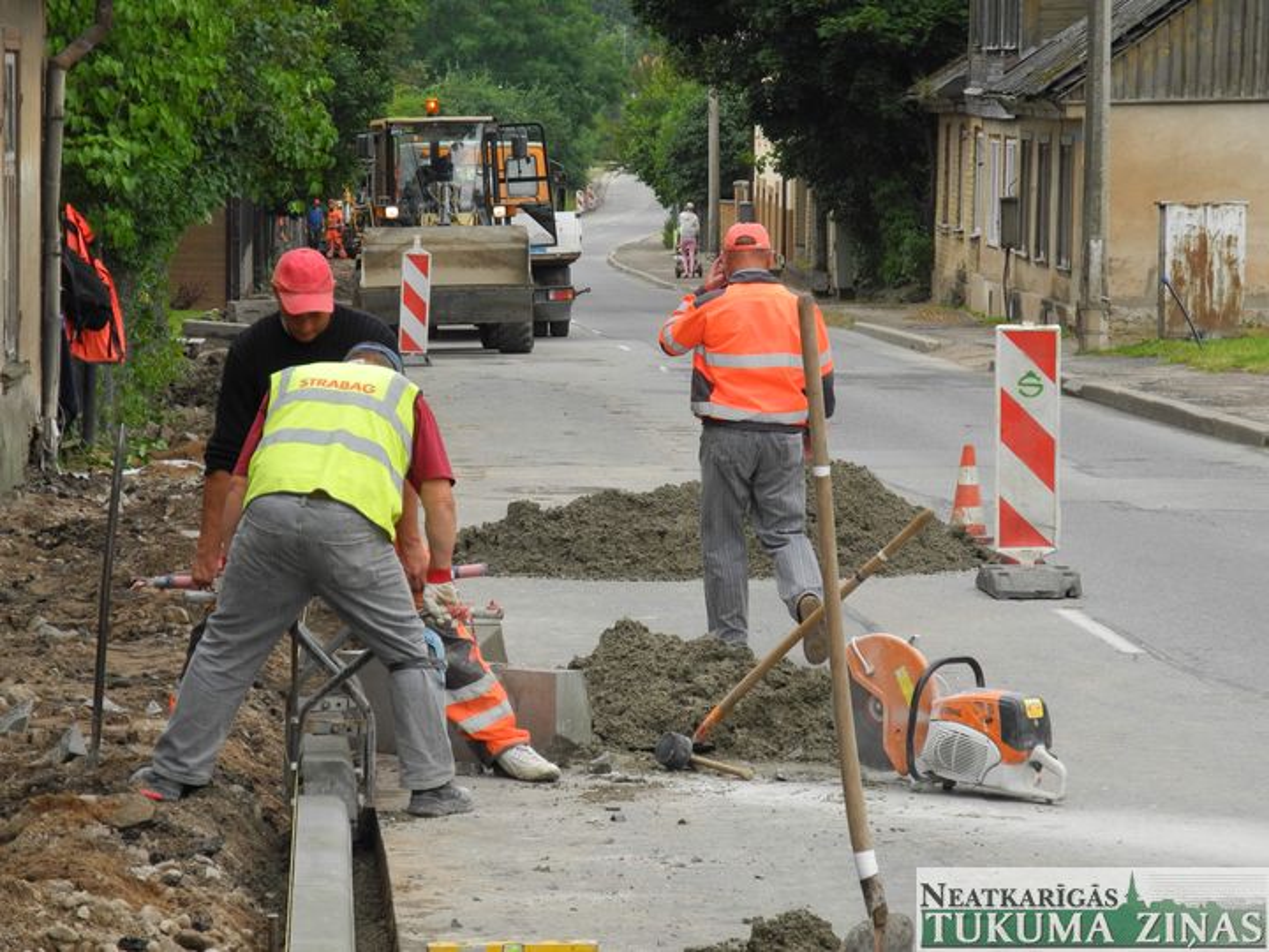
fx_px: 5609
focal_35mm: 153
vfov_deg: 9.7
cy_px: 476
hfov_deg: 12.9
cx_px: 634
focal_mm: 32.6
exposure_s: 1/200
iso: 100
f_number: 5
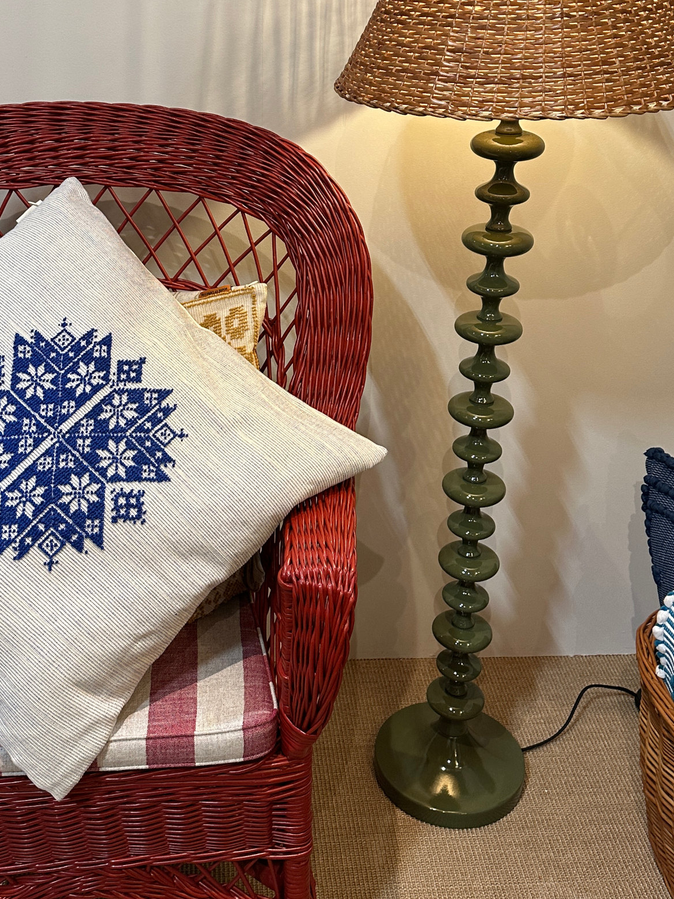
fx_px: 1064
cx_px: 272
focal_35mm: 41
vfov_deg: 45.2
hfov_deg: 35.0
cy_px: 314
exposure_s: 1/100
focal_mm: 6.86
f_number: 1.78
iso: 160
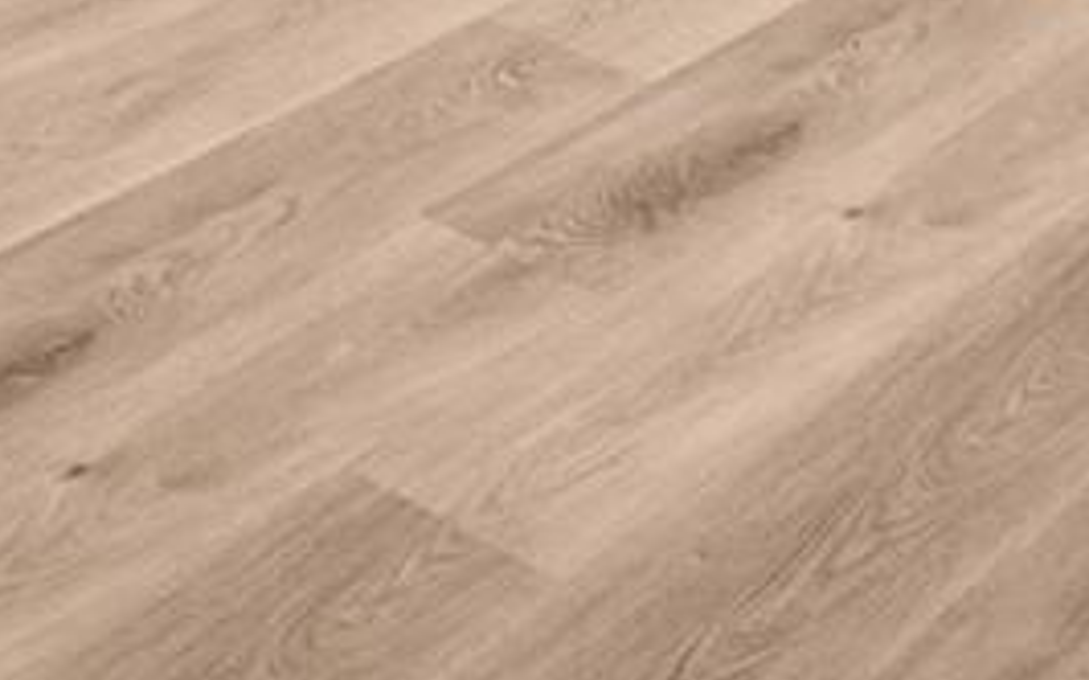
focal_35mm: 98
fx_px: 2907
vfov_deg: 10.3
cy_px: -1268
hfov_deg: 21.0
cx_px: 831
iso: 320
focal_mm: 16
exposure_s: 1
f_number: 10
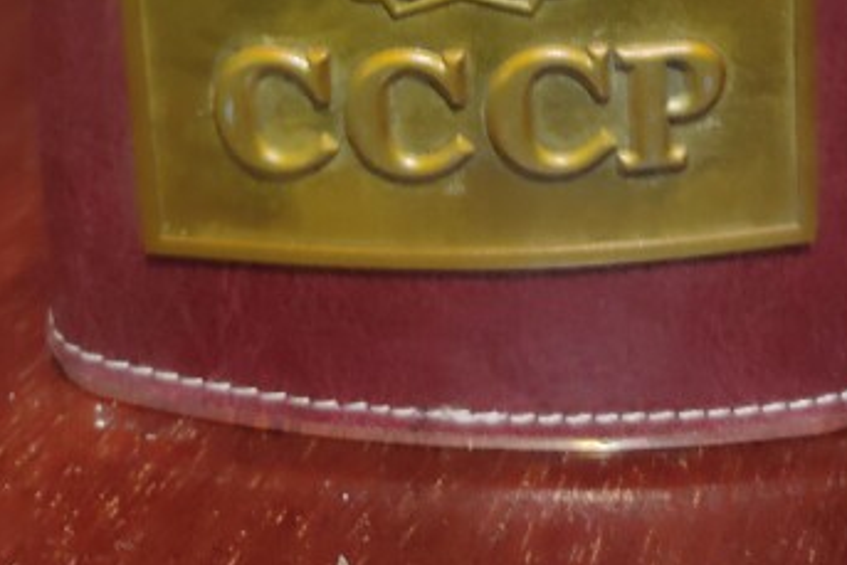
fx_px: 1483
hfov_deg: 31.8
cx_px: 479
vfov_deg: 18.0
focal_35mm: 63
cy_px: -397
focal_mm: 4.74
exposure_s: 1/17
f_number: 1.79
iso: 2156
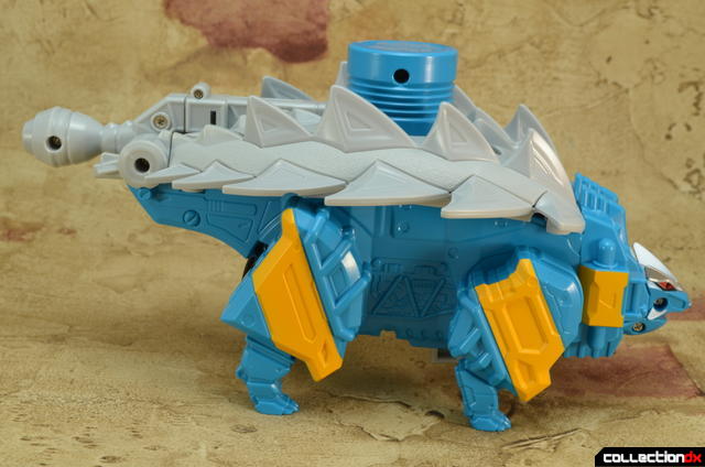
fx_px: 1290
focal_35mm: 66
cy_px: 234
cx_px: 352
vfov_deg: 20.5
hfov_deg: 30.6
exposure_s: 1/10
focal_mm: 44
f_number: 14
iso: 320
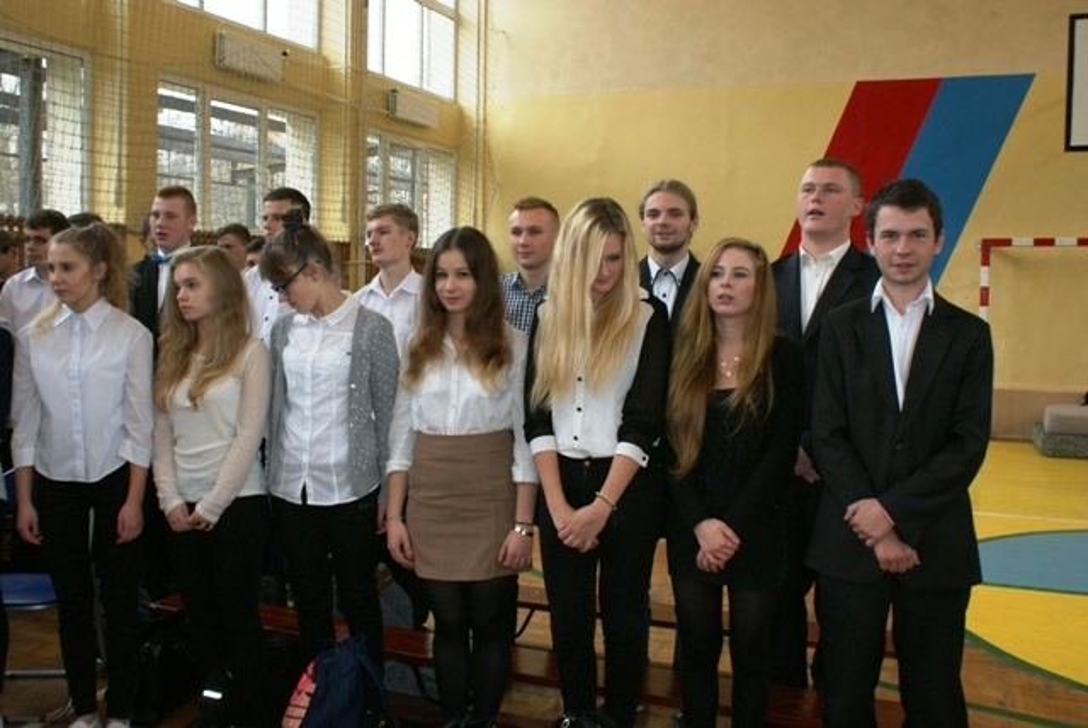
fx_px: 998
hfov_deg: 57.2
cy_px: 364
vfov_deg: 40.0
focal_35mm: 33
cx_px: 544
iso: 400
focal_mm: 22
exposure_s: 1/60
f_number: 5.6
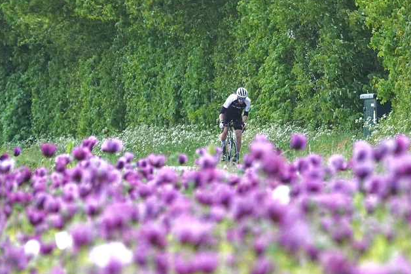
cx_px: 261
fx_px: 10303
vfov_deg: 1.5
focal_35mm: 903
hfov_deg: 2.3
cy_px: 212
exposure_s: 1/2000
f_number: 5
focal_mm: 207.88
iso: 800
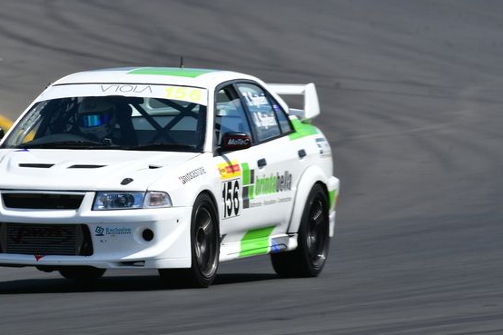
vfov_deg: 1.5
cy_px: 99
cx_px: 149
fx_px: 12710
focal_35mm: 910
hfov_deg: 2.3
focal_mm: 420
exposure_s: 1/125
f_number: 14
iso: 100
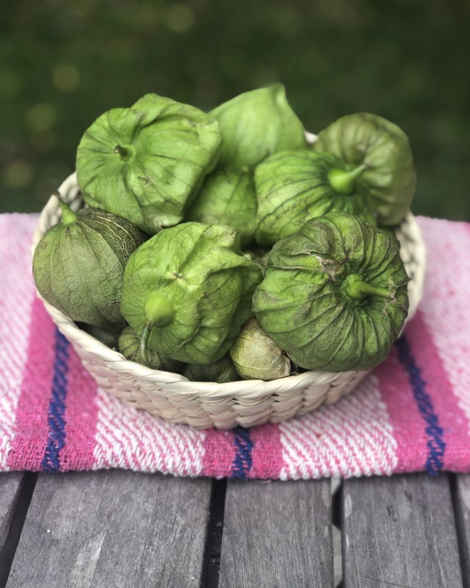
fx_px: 1043
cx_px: 235
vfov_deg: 31.5
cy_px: 288
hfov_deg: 25.4
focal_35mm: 60
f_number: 2.8
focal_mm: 6.6
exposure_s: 1/120
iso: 20
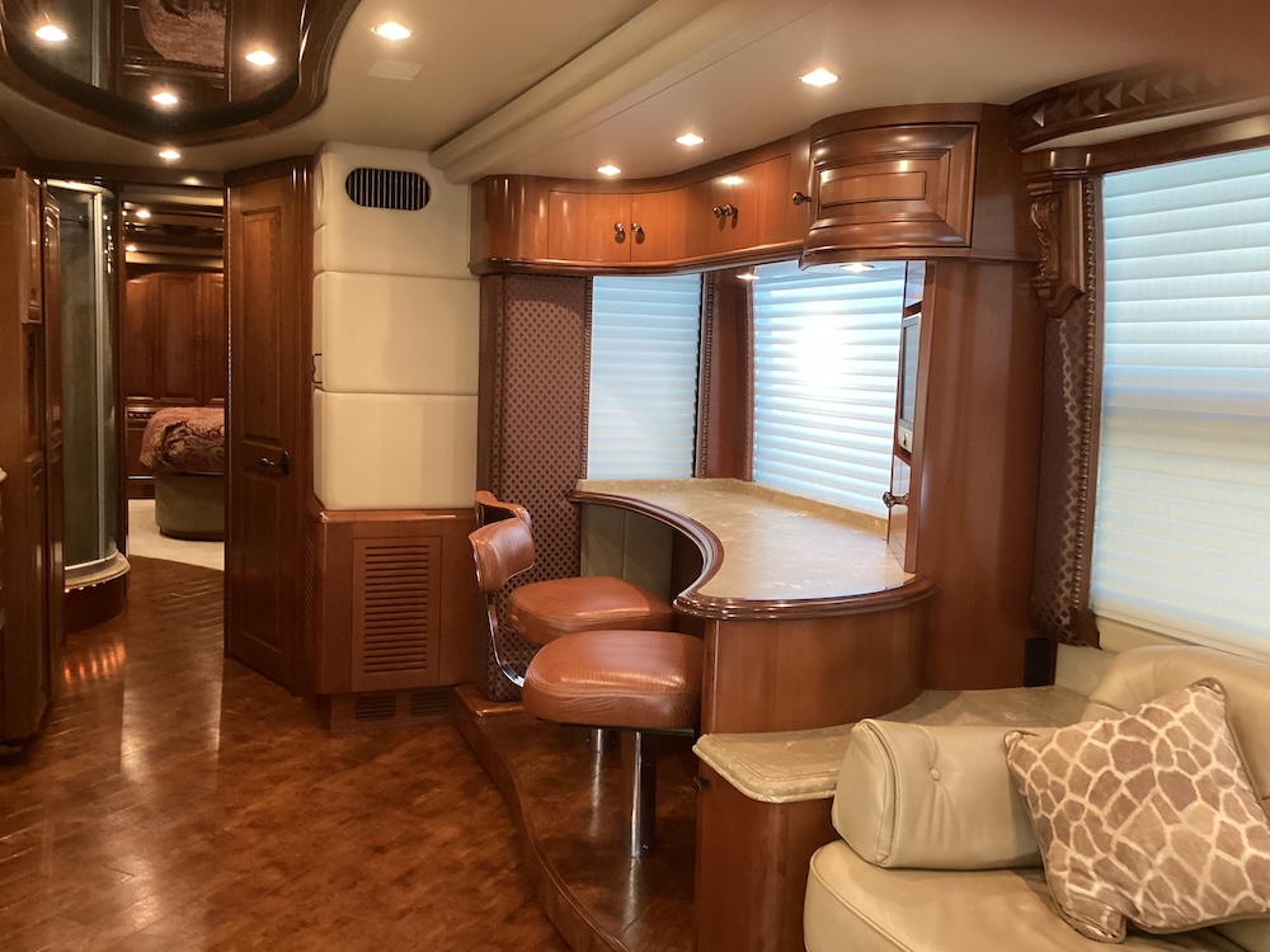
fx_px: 1137
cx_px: 635
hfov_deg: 58.4
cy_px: 476
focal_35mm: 31
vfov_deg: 45.4
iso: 320
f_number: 2.4
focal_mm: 3.3
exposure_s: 1/60
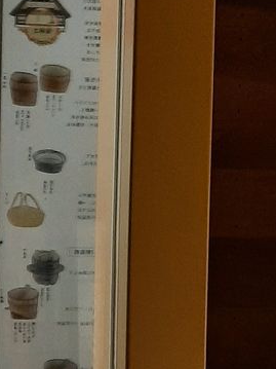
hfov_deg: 16.2
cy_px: 290
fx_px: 925
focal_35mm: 87
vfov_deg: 22.2
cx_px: -68
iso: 200
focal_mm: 3.93
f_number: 1.7
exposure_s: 1/50
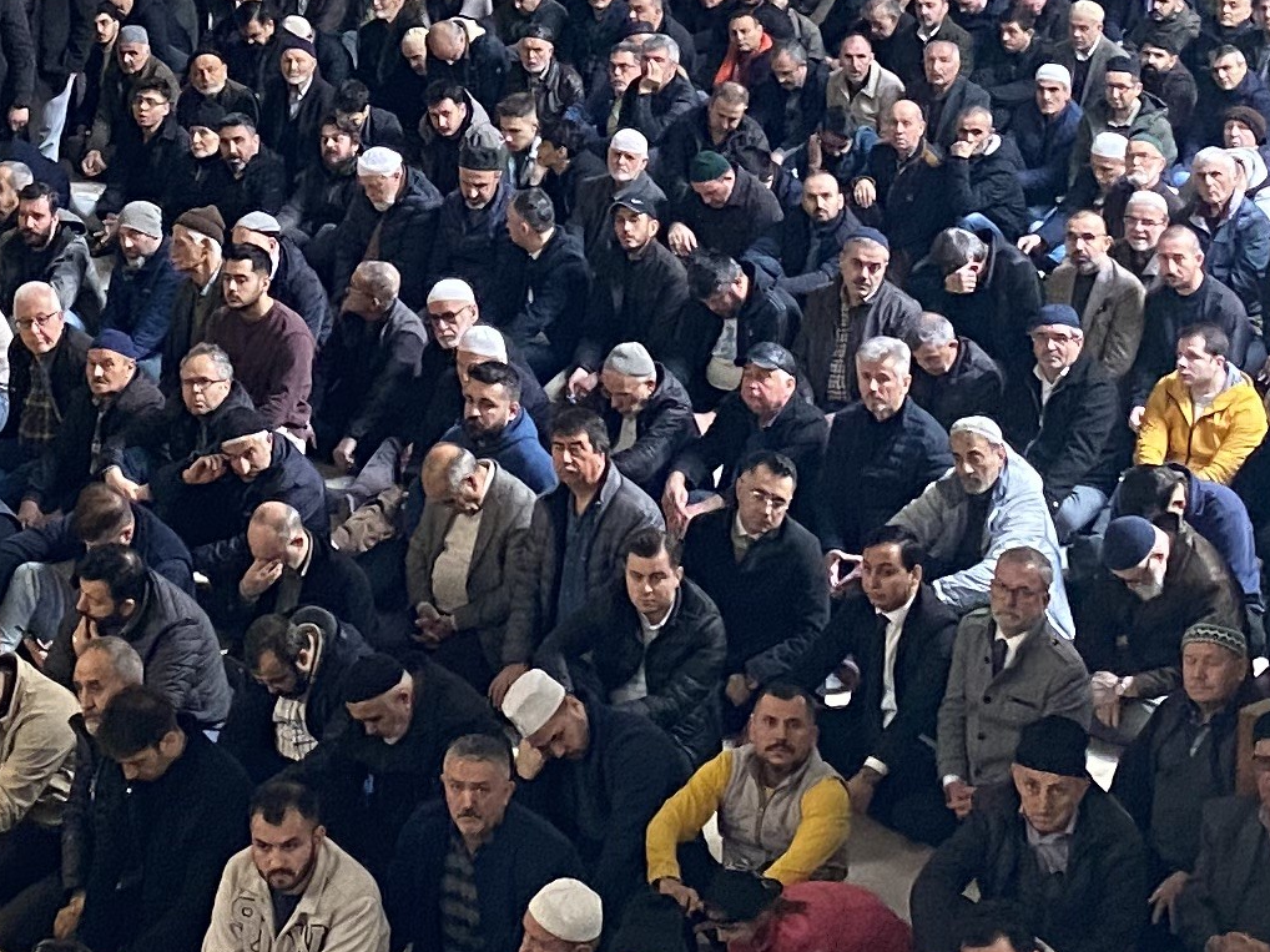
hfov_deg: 19.0
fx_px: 3778
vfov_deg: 13.9
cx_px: 326
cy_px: -183
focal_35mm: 103
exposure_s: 1/50
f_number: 1.8
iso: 320
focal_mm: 4.25
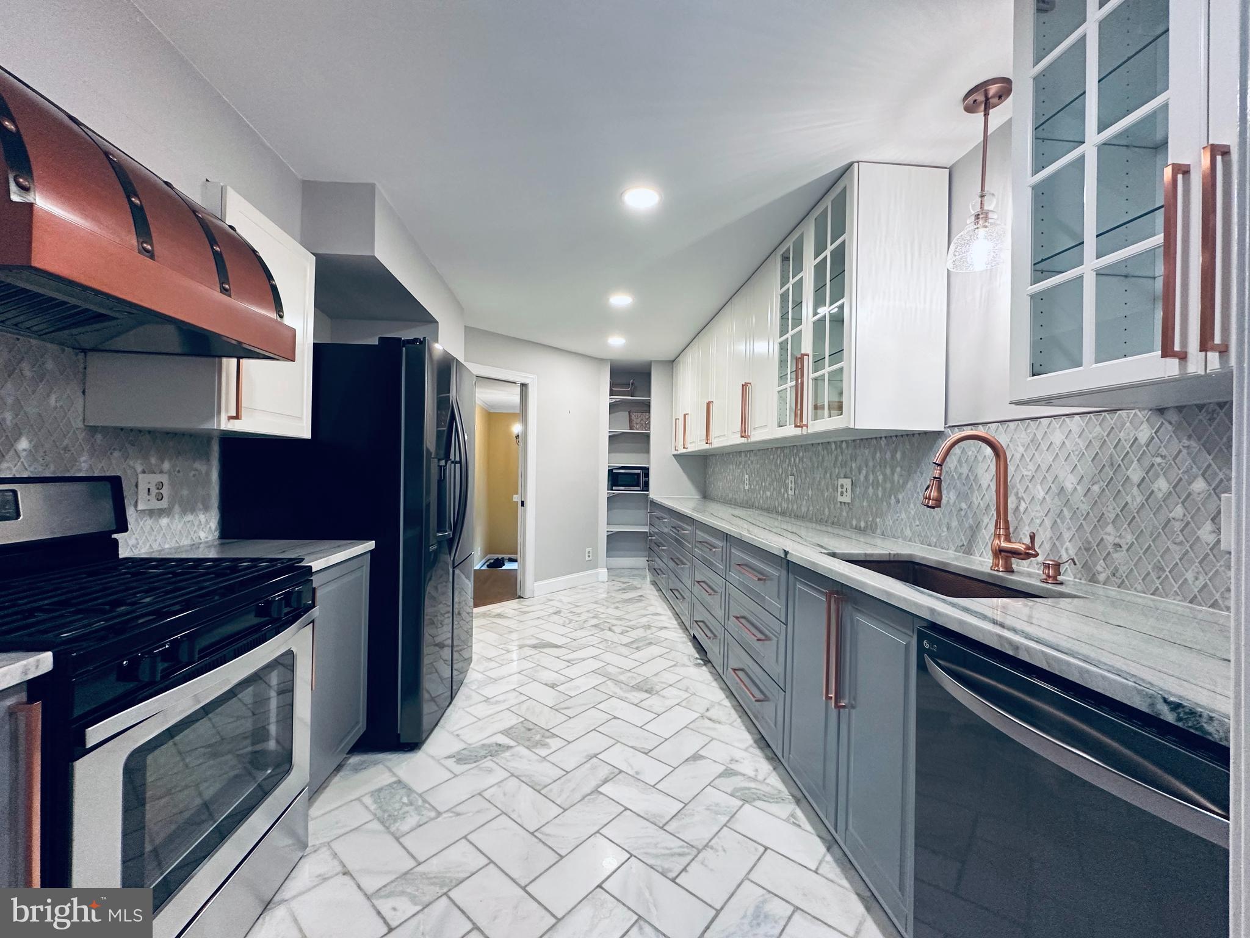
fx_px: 506
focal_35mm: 14
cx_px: 625
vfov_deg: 85.7
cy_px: 469
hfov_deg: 102.1
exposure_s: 1/120
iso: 250
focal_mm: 2.22
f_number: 2.2
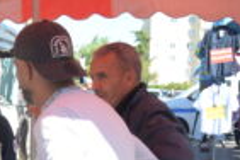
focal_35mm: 111
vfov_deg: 12.2
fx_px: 740
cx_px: -97
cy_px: 157
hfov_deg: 17.0
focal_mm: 26
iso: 250
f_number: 4.5
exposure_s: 1/500
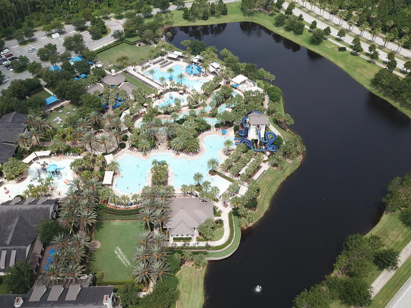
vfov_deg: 44.1
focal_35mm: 32
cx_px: 196
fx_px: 380
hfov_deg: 56.8
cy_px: 143
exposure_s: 1/1266
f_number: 2.2
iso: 100
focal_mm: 4.7
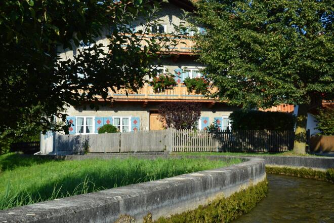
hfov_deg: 31.9
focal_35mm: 63
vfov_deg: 21.6
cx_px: 167
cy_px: 112
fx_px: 584
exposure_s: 1/500
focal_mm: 42
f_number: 11
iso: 400
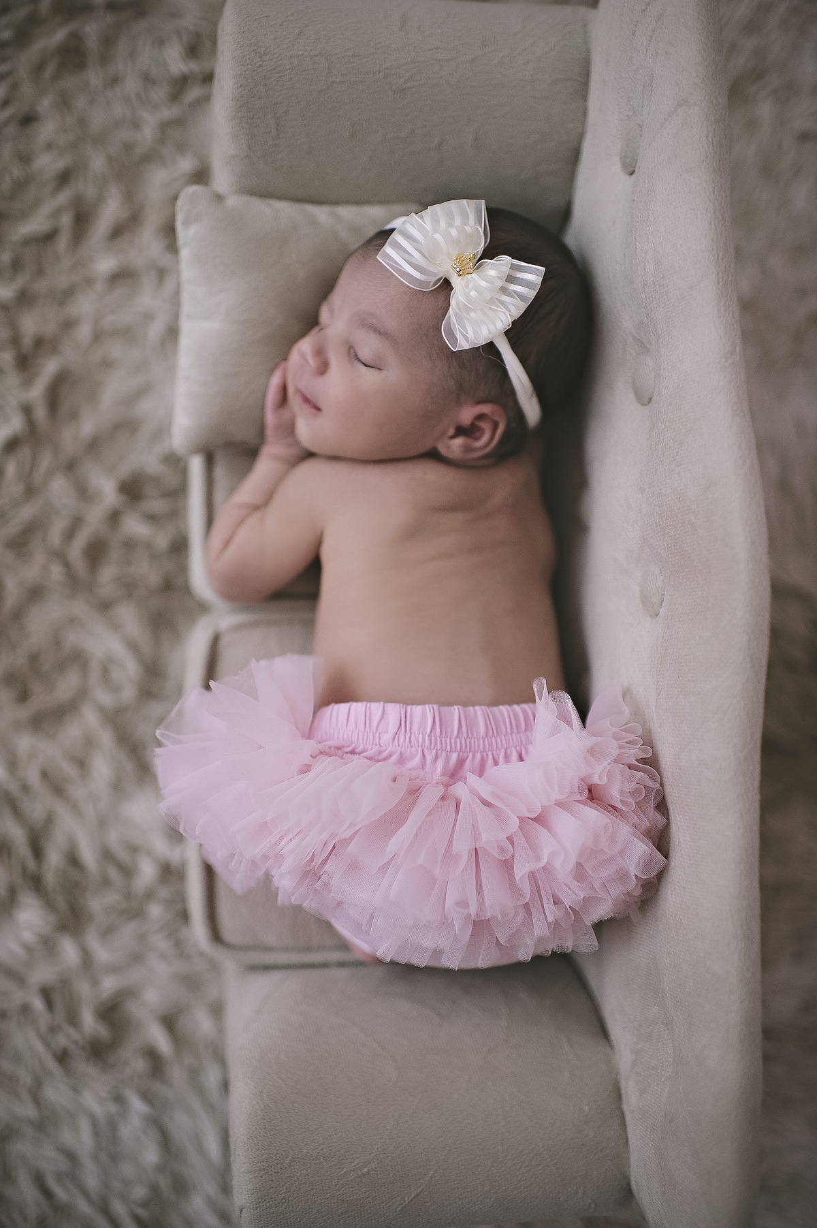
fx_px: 1193
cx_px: 408
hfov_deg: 37.8
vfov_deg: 54.5
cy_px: 614
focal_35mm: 35
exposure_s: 1/200
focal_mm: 35
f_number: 1.8
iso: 320
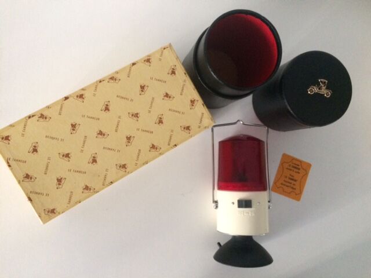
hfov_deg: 61.7
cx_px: 186
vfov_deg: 48.2
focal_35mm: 29
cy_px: 139
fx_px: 311
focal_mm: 4.15
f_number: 2.2
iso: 250
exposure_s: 1/25
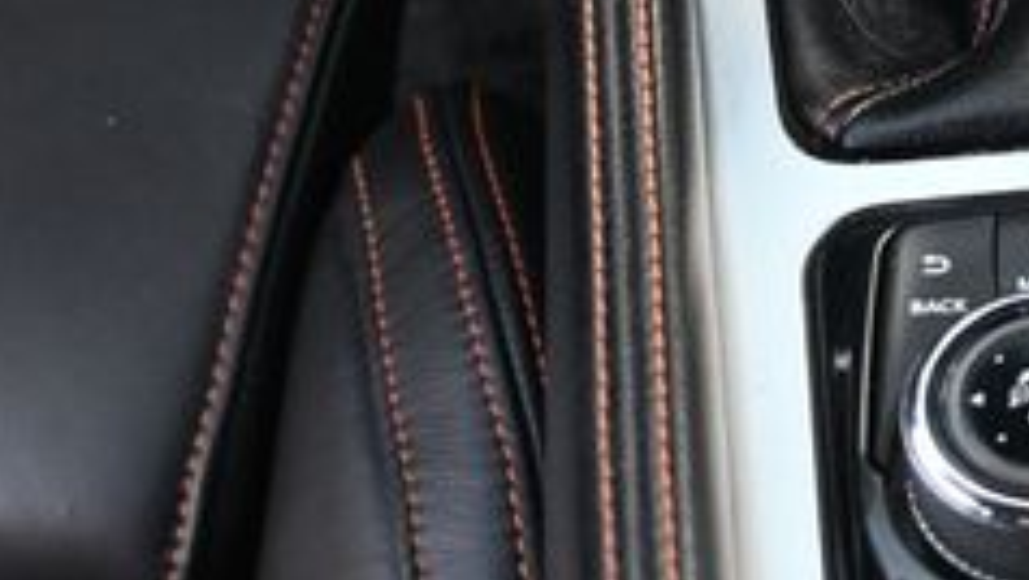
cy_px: -190
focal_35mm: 137
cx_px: 1353
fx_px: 3742
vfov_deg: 8.7
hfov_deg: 14.9
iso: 1250
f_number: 5
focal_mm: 32.5
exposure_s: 1/125
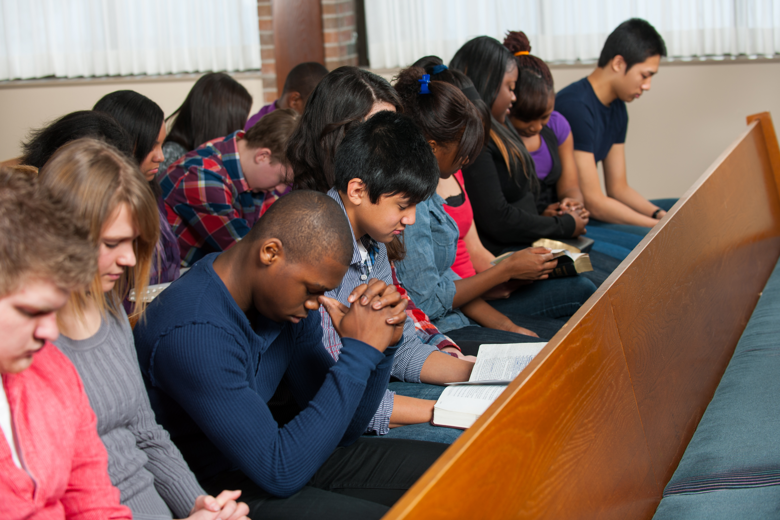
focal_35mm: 75
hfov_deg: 27.0
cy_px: 260
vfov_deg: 18.2
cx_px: 390
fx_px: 1625
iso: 100
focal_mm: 75
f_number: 4.5
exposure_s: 1/200
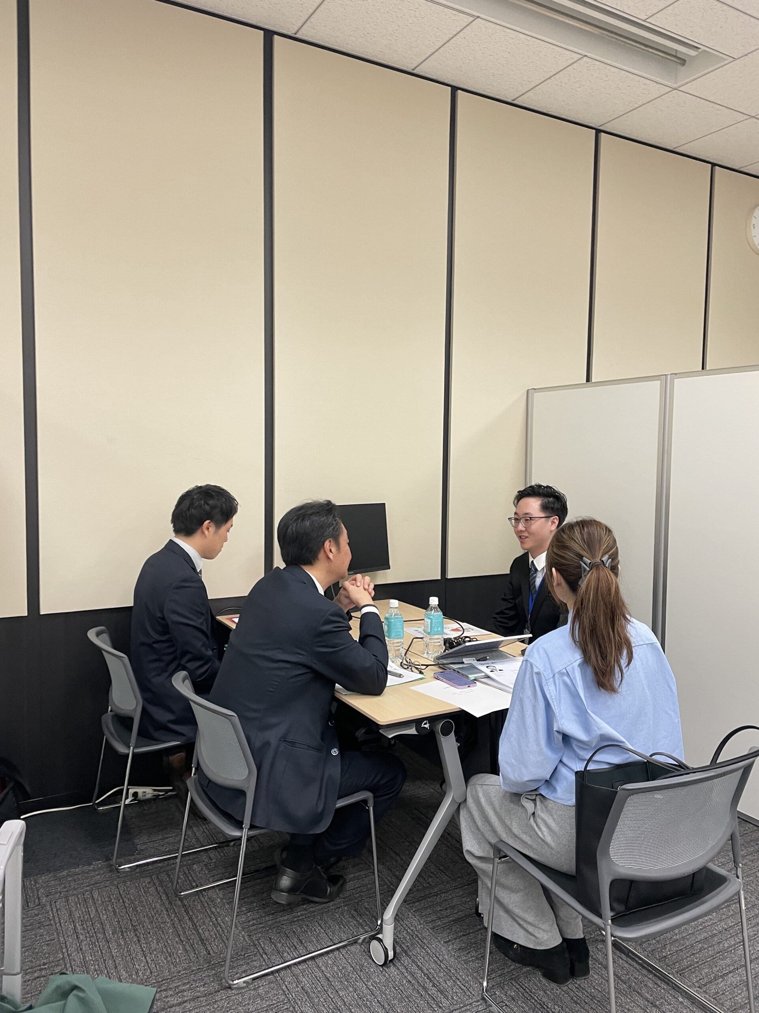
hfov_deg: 53.1
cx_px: 380
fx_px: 760
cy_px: 506
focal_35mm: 26
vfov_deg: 67.3
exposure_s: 1/50
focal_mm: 4.2
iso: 100
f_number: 1.6
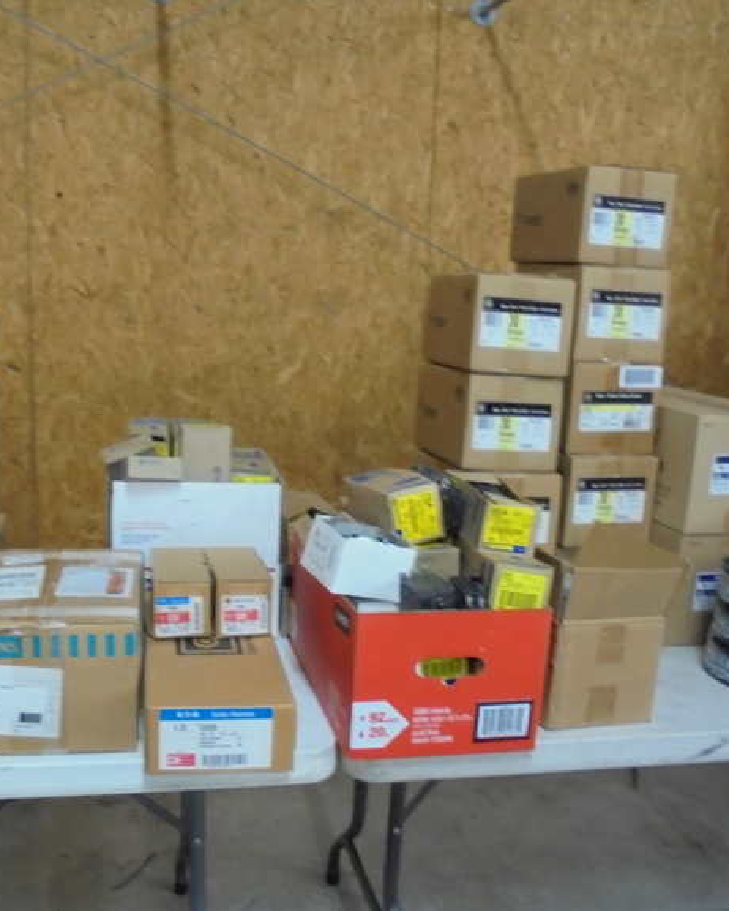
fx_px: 916
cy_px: 456
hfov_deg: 42.8
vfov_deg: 52.8
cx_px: 245
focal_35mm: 34
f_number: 3.5
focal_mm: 4.6
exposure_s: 1/8
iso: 400
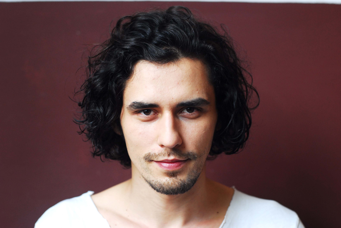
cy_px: 114
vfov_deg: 18.2
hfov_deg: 27.0
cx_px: 170
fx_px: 711
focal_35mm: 75
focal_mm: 50
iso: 400
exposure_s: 1/100
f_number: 2.8
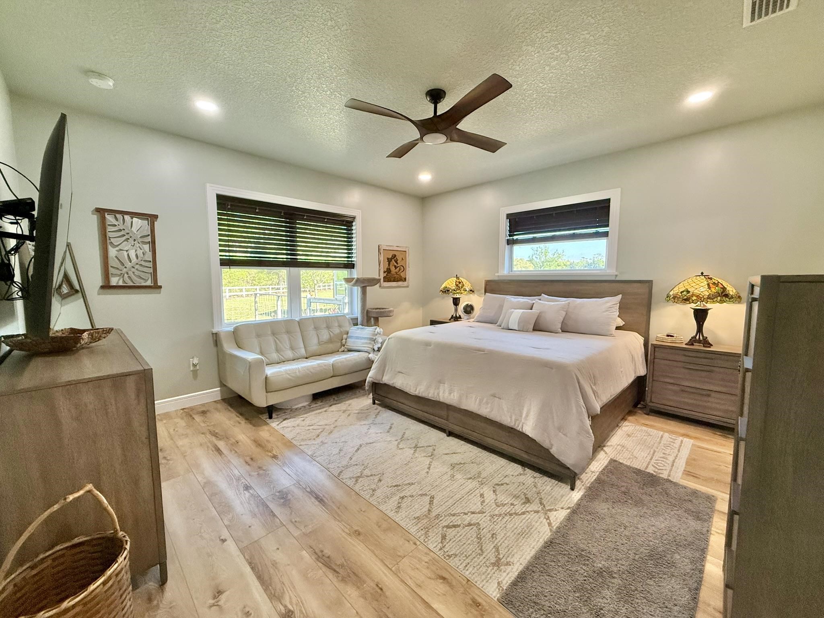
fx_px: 333
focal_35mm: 14
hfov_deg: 102.1
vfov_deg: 85.7
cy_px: 309
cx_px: 412
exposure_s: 1/120
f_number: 2.2
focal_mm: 2.22
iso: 320
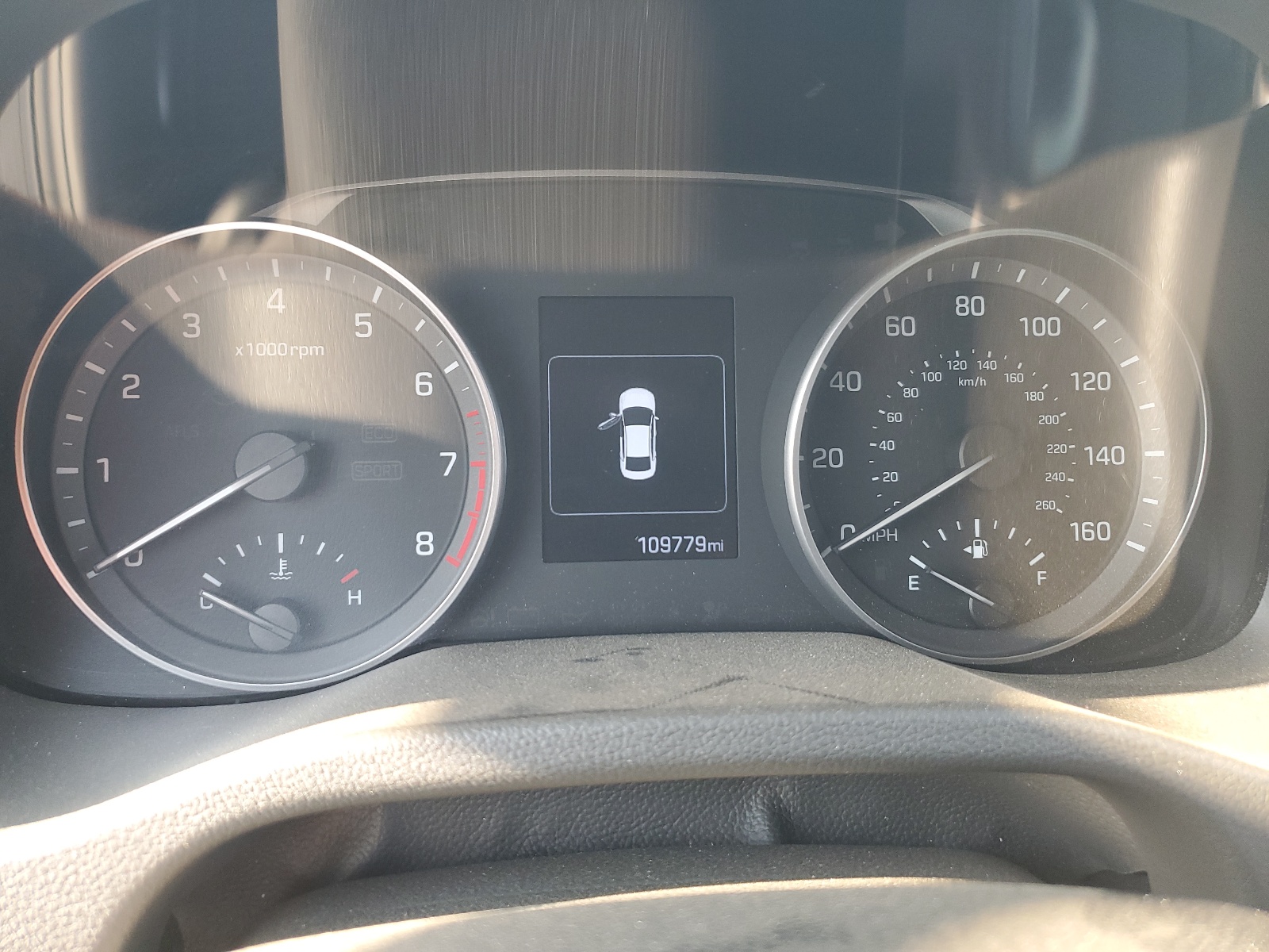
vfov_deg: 53.1
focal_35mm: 26
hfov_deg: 67.3
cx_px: 634
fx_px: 953
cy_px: 476
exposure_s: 1/60.2
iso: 78
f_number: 1.5
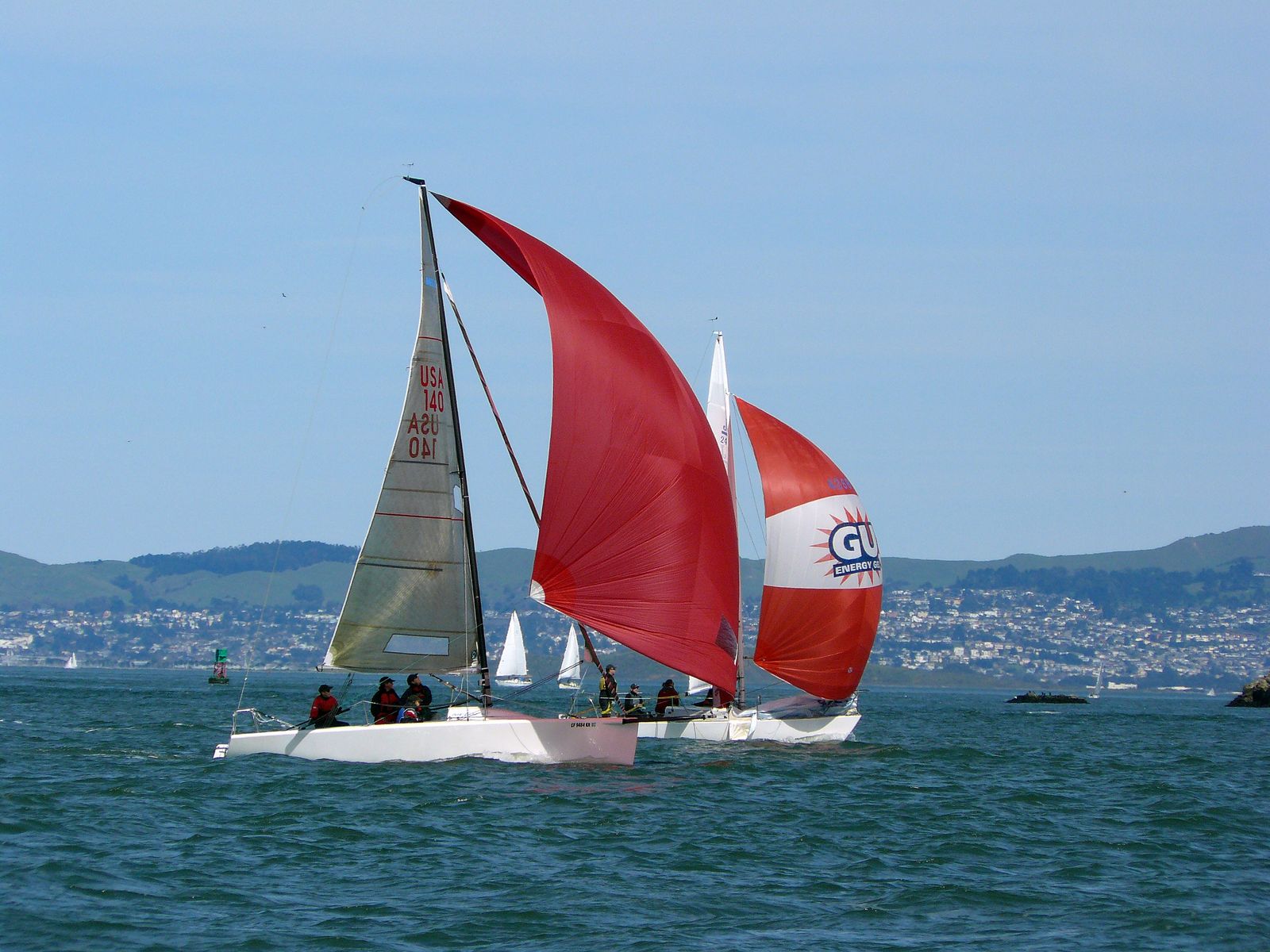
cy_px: 476
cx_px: 635
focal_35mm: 306
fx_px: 11227
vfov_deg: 4.9
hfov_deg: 6.5
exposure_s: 1/1000
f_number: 5.6
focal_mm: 51
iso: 100
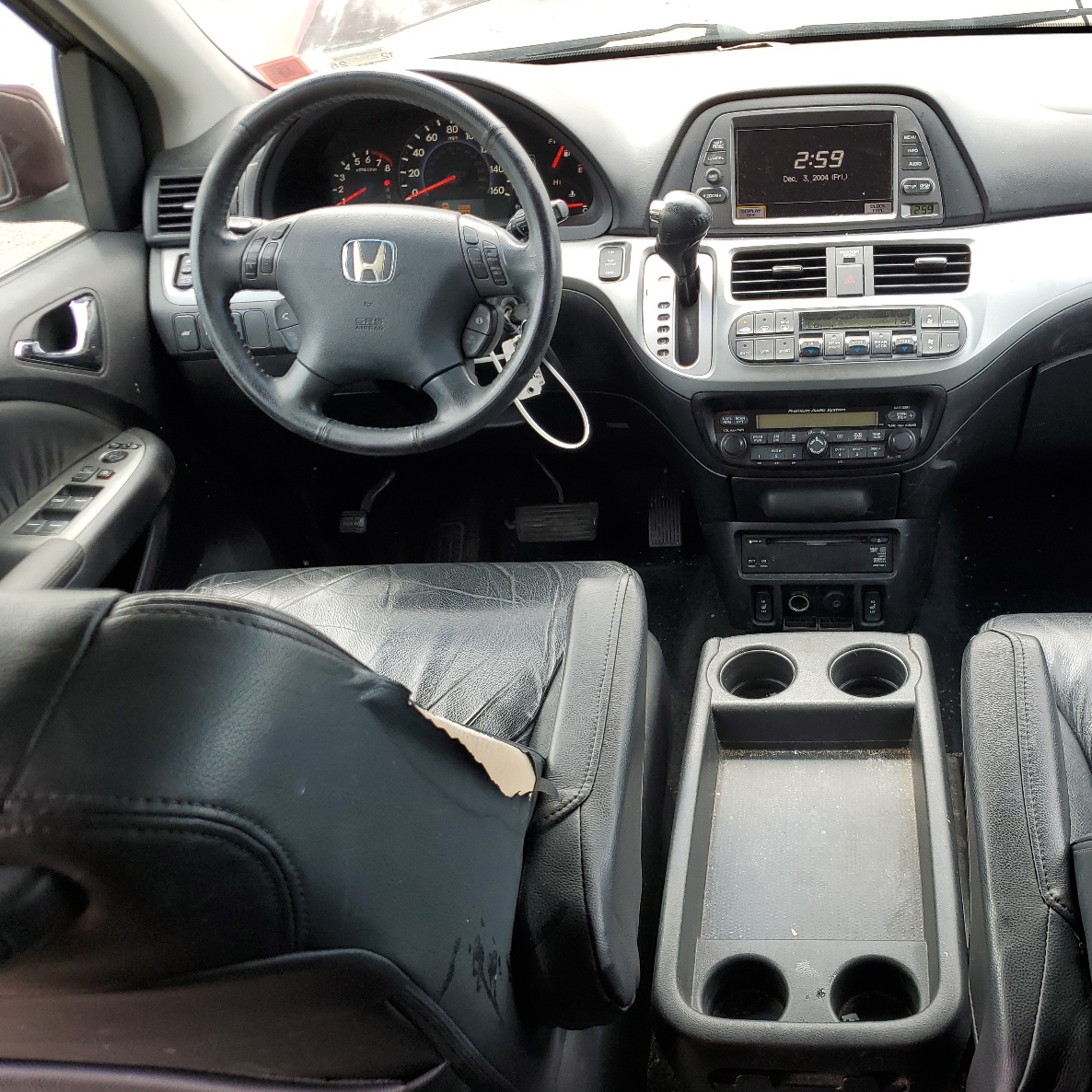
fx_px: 1106
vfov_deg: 52.5
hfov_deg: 51.8
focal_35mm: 31
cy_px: 549
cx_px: 708
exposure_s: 1/204
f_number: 1.5
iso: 50
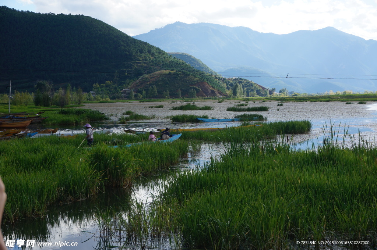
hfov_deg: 28.7
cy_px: 125
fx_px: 737
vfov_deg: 19.3
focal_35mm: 70
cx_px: 188
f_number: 9
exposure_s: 1/125
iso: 125
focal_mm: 47
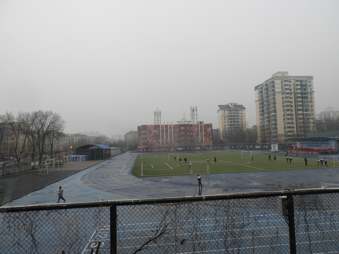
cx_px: 170
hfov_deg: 71.6
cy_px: 127
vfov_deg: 56.8
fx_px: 235
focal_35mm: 24
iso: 100
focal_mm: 4.3
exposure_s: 1/250
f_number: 3.3
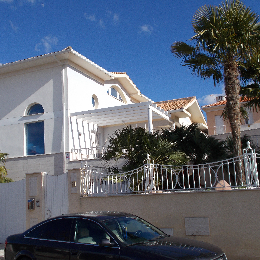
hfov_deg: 36.7
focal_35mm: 46
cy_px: 130
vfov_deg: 36.8
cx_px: 107
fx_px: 391
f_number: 9.8
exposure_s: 1/200
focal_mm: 6.9
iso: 80
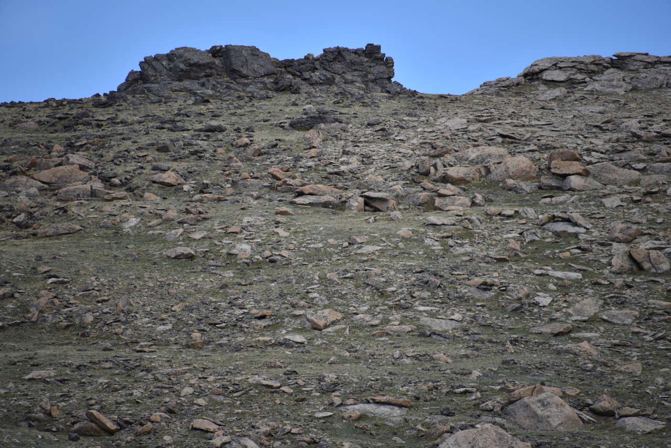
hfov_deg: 6.9
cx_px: 336
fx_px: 5593
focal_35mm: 300
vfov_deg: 4.6
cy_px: 224
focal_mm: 300
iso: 220
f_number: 5.6
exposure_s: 1/640
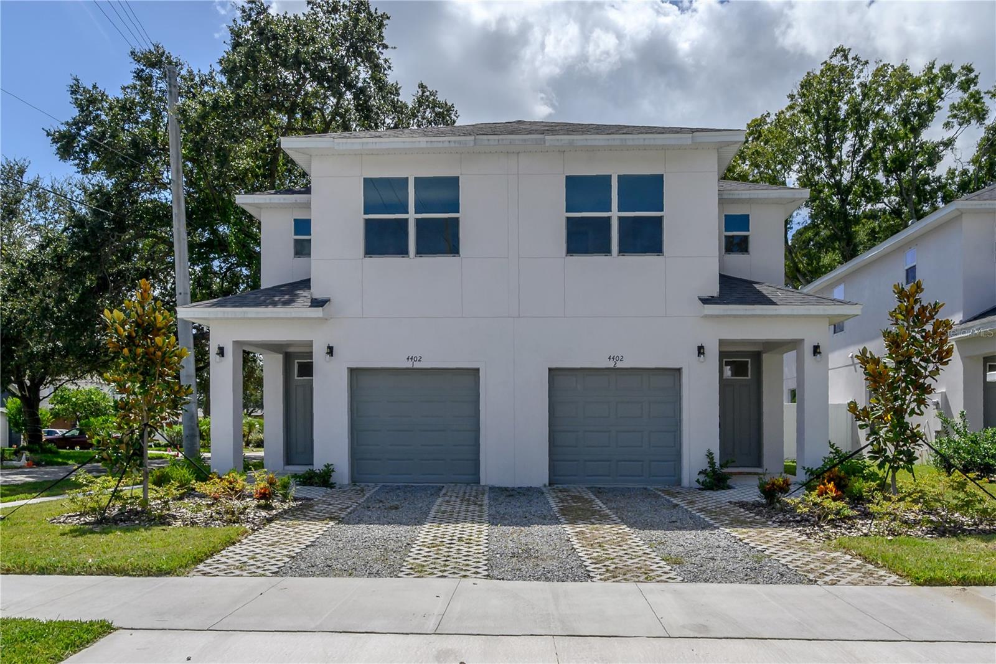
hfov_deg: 95.0
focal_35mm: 16
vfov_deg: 72.1
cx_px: 498
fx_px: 457
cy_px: 332
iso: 320
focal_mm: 16.5
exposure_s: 1/1000
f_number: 11
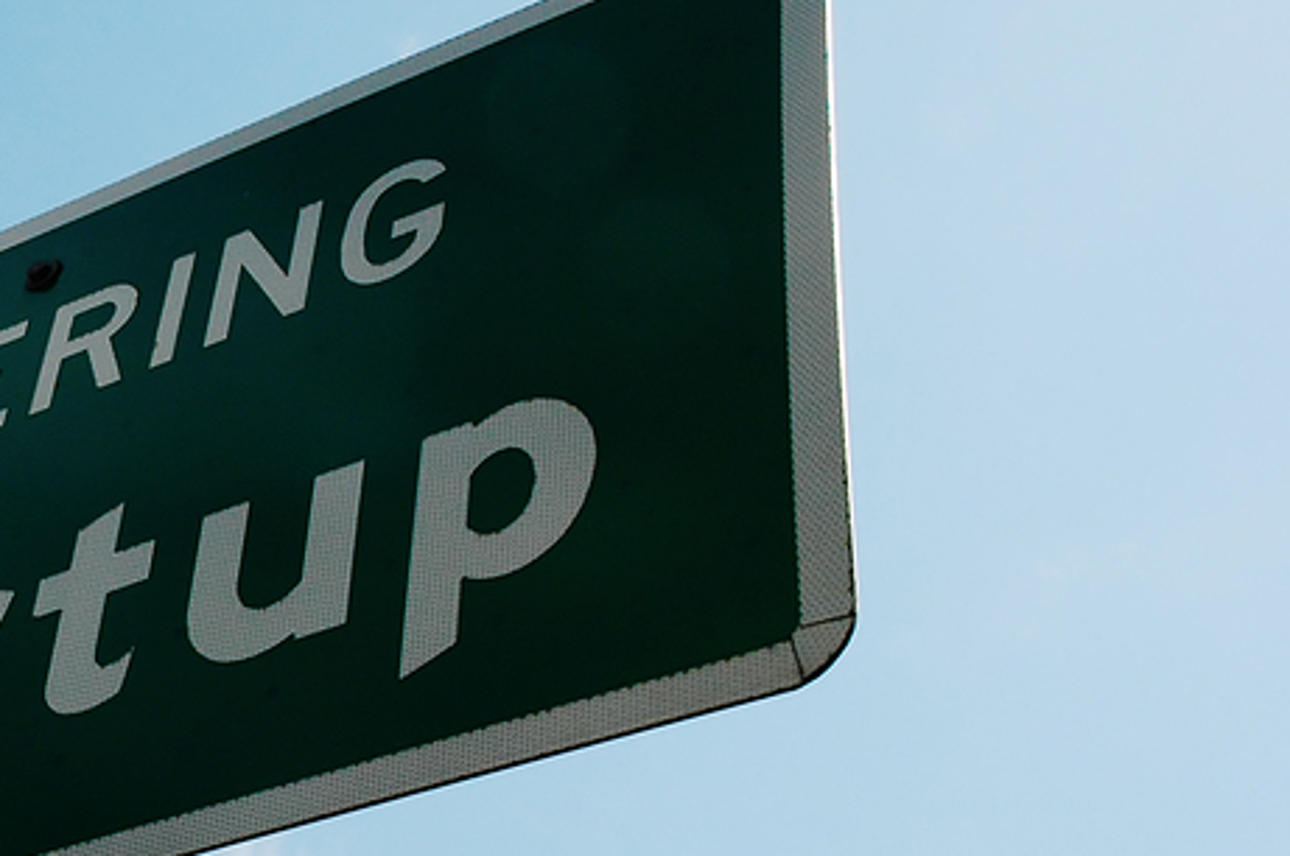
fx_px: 3041
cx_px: 34
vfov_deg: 16.0
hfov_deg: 23.1
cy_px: 504
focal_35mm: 85
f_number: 11
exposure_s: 1/400
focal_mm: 29
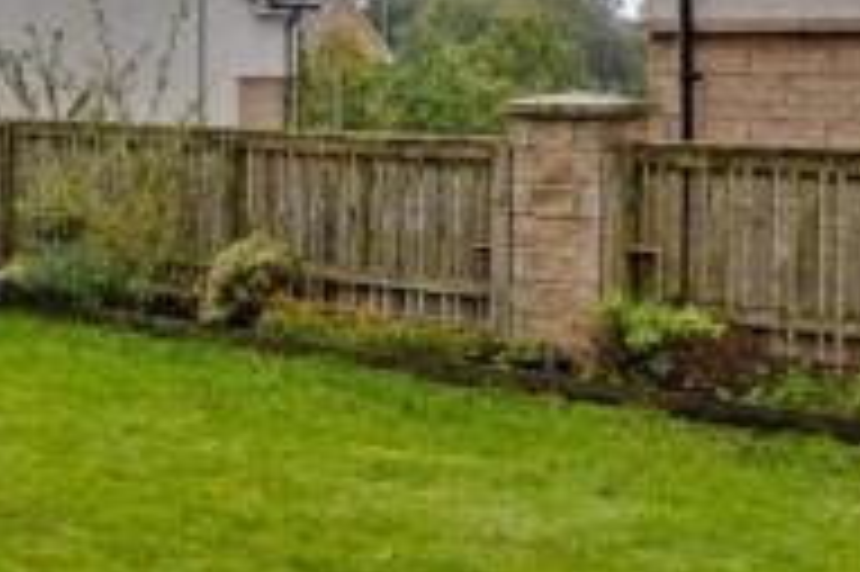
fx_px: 1790
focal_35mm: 75
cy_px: 146
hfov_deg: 26.0
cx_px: 68
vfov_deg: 18.0
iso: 640
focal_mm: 14
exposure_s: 1/1600
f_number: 8
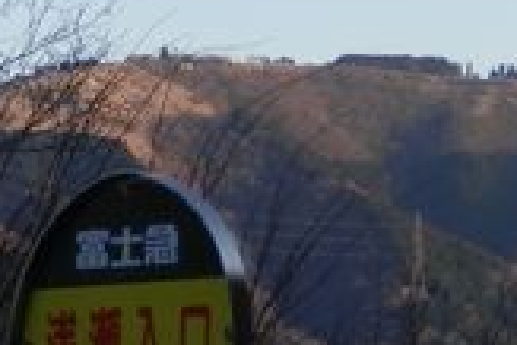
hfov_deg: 8.9
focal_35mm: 230
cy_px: 396
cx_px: 76
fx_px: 3306
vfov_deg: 6.0
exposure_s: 1/250
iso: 80
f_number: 3.8
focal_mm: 8
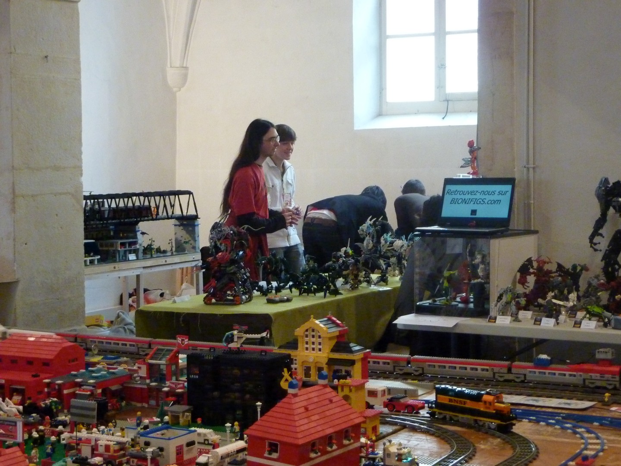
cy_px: 233
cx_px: 310
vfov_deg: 21.9
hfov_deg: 29.0
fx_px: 1202
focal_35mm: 67
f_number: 4.1
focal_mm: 11
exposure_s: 1/40
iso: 800
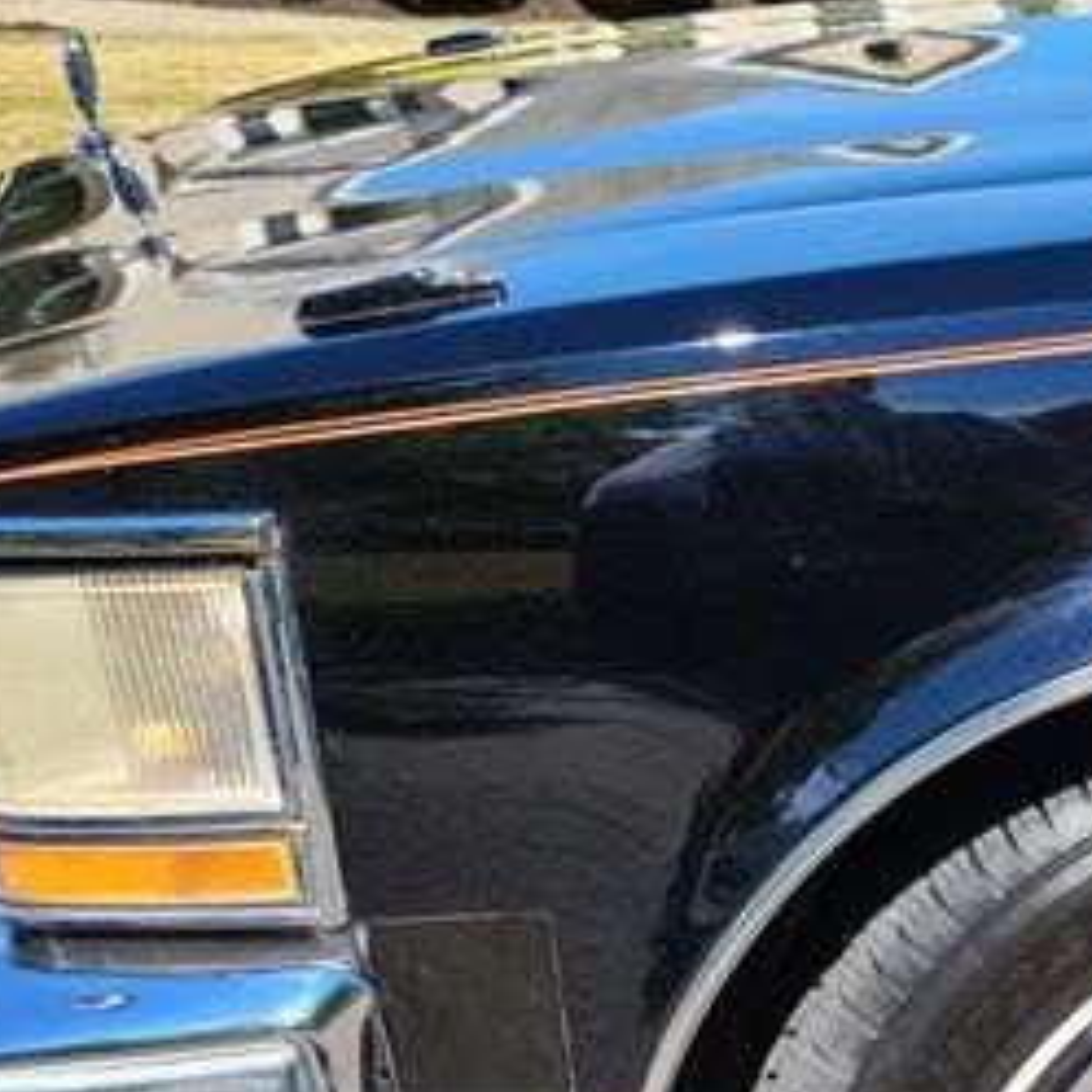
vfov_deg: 27.9
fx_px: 2106
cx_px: 1088
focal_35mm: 59
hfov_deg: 27.4
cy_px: 1009
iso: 40
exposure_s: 1/789
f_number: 1.8
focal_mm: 5.4
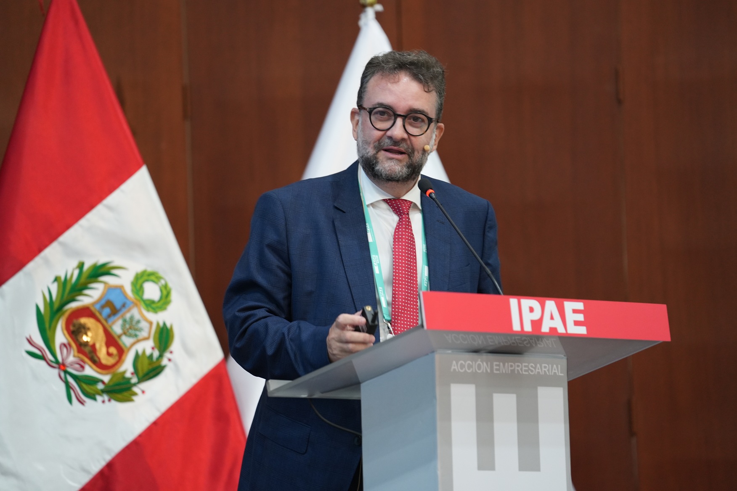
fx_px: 4094
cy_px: 246
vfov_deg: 6.9
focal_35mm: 200
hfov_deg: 10.3
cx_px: 368
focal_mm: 200
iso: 2000
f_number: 3.2
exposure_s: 1/160
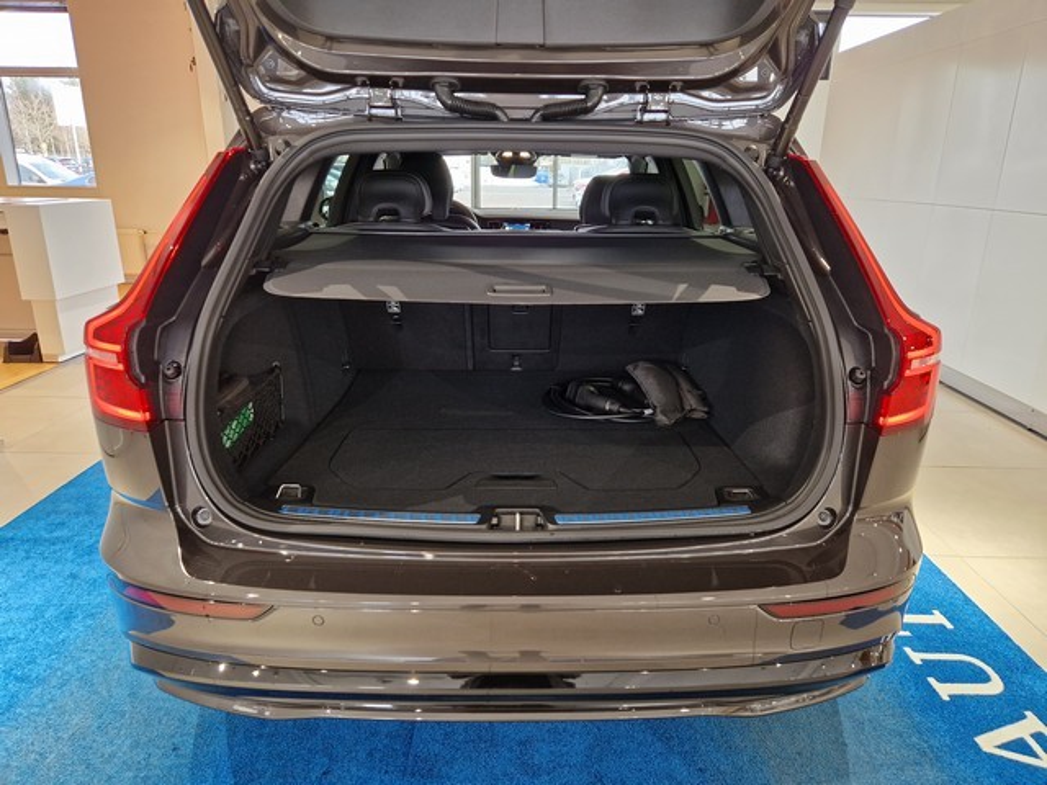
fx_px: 696
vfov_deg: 58.9
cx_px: 524
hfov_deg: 73.9
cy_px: 392
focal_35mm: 23
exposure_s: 1/100
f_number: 1.8
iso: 200
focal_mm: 5.4
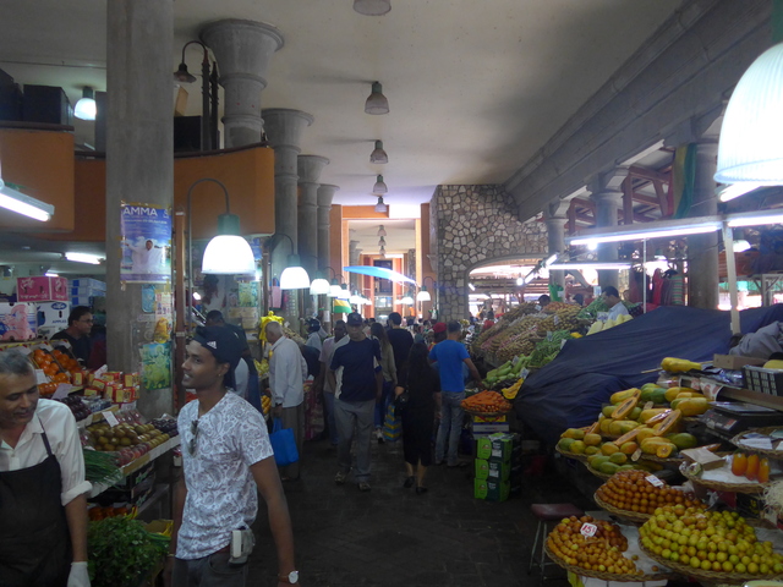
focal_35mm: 29
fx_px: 656
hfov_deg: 61.7
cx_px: 392
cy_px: 294
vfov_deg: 48.2
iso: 400
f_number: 2
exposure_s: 1/125
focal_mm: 6
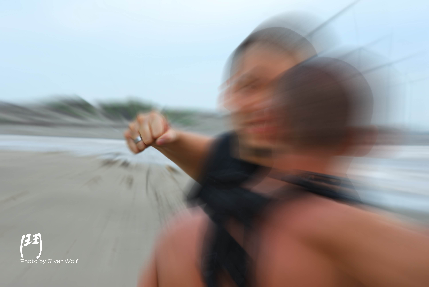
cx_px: 214
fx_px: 1521
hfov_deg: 16.1
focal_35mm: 128
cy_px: 144
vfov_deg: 10.8
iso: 100
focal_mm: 85
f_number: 13
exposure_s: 1/30
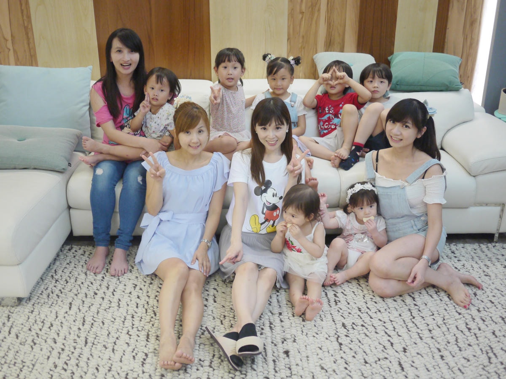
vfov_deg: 36.0
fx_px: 585
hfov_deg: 46.8
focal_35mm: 40
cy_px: 190
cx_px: 253
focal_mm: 20
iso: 500
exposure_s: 1/60
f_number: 1.7
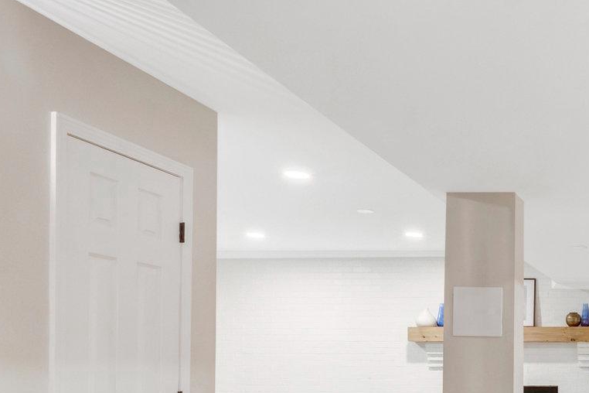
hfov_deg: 37.4
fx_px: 703
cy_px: 392
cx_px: 660
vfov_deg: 29.2
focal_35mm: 43
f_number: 8
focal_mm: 16
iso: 1250
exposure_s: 1/10
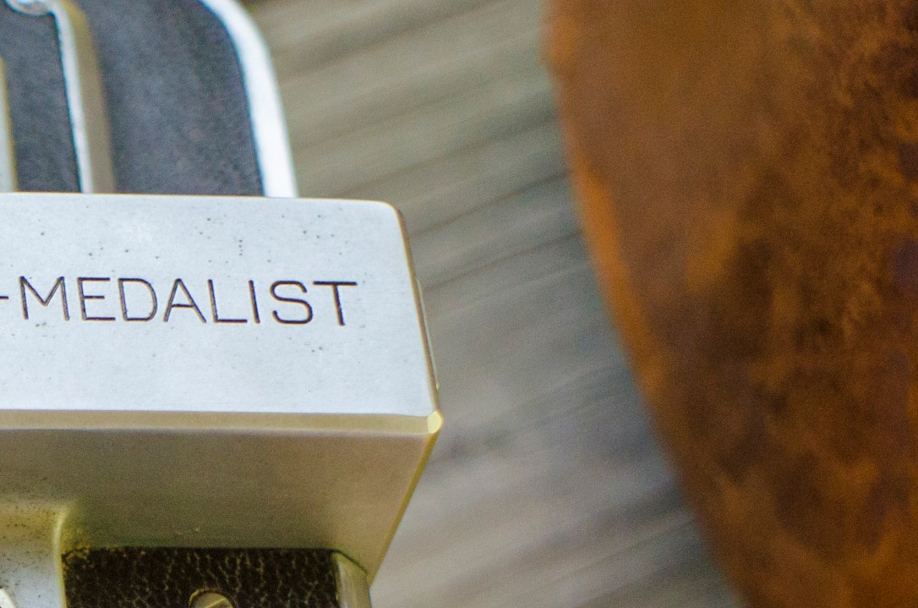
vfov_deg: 11.5
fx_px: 2951
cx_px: -342
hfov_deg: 16.5
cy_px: 730
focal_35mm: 116
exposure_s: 1/320
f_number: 3.5
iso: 800
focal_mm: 28
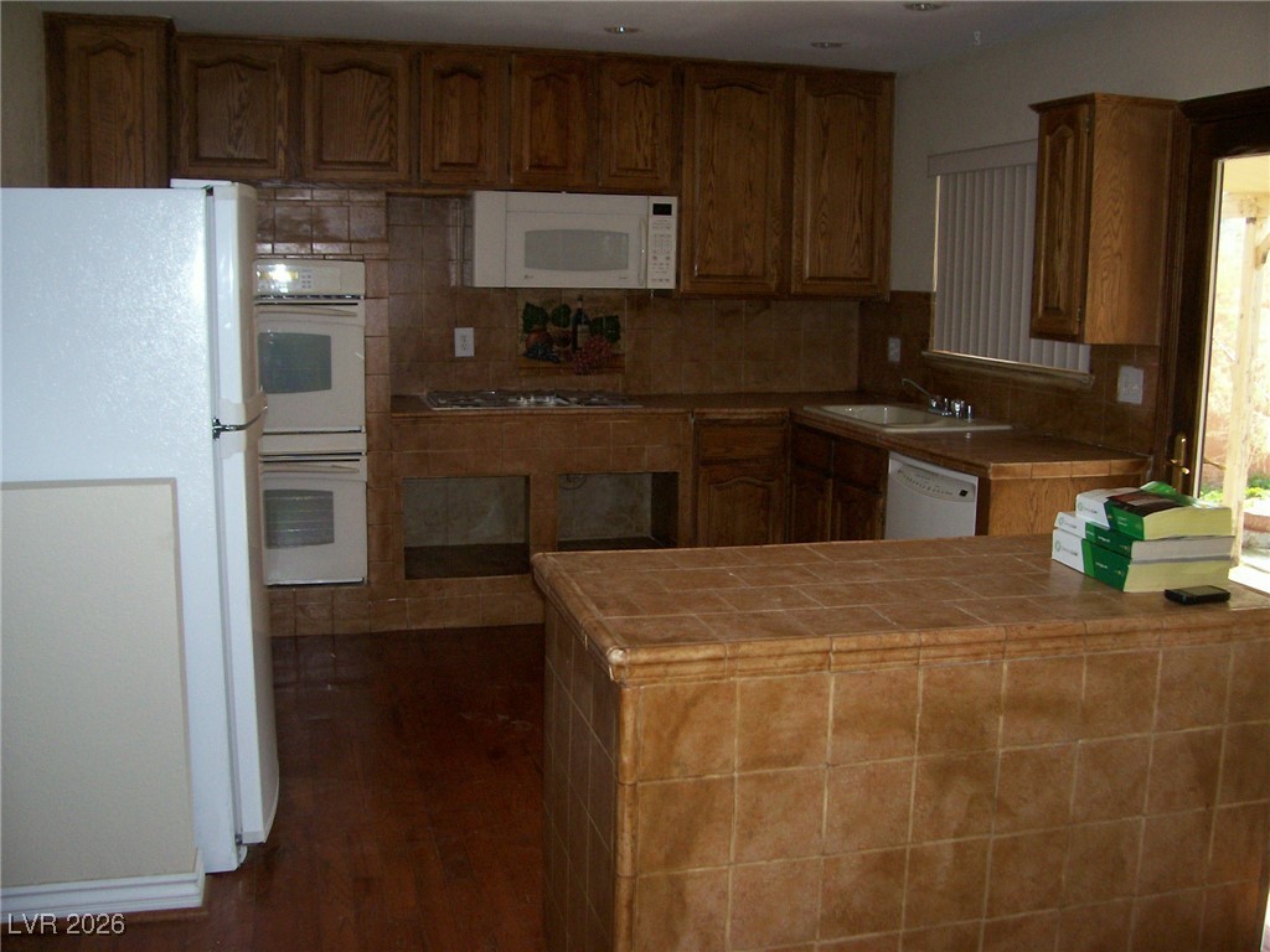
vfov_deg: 41.8
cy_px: 476
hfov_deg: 54.0
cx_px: 635
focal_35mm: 34
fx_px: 1247
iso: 140
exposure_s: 1/112
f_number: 2.7
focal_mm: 5.6
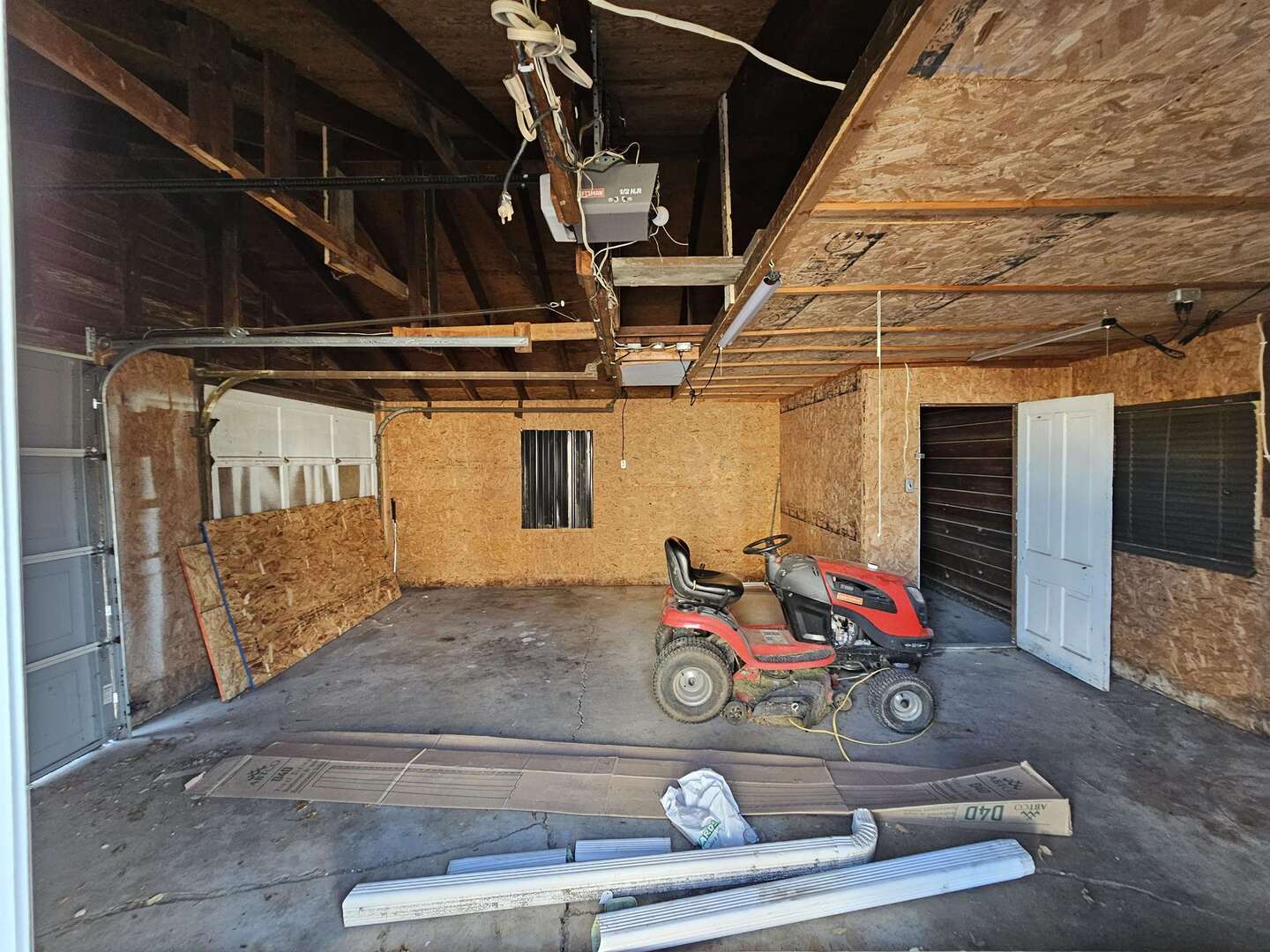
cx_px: 635
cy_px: 476
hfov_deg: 106.2
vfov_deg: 89.9
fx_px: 477
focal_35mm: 13
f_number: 2.2
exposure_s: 1/30
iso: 320
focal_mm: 2.2
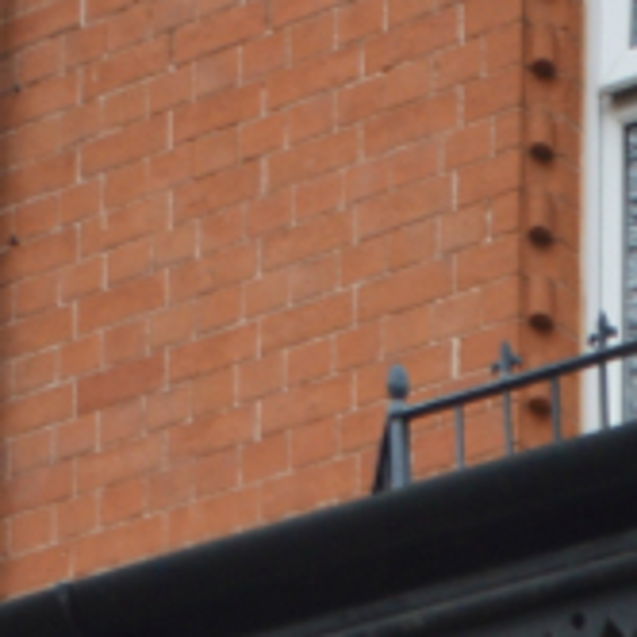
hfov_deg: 10.1
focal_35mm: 156
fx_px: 3253
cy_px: 2174
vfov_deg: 8.5
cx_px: 1391
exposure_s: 1/125
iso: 110
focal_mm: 11.5
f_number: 5.6
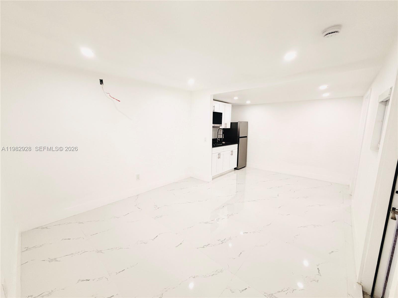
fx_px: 161
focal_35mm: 14
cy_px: 149
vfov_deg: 85.7
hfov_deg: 102.1
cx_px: 199
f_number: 2.2
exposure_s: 1/120
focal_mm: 2.22
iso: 100
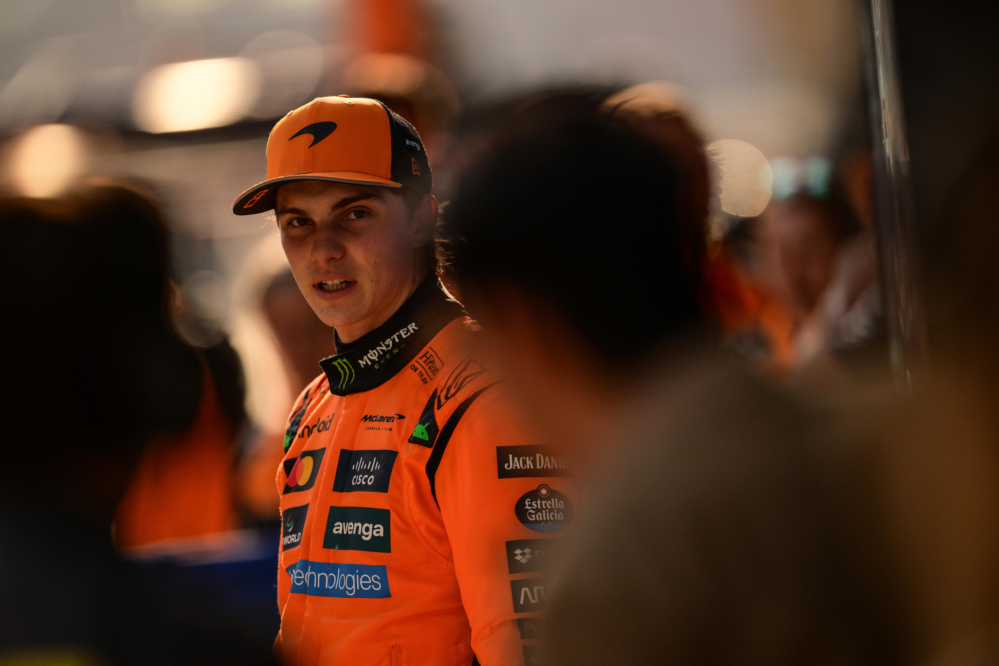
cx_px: 500
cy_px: 333
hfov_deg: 5.2
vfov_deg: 3.4
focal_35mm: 400
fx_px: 11099
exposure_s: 1/2000
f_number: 2.8
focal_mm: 400
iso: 800
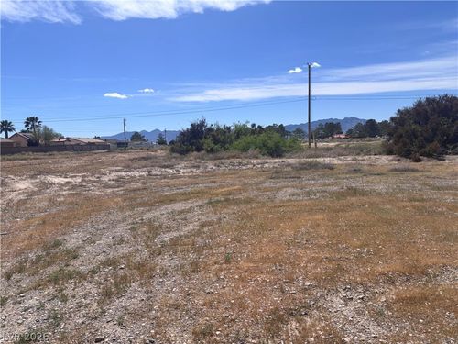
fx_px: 344
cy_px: 172
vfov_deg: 53.1
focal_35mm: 26
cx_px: 229
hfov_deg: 67.3
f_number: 1.6
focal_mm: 5.96
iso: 50
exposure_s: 1/6711
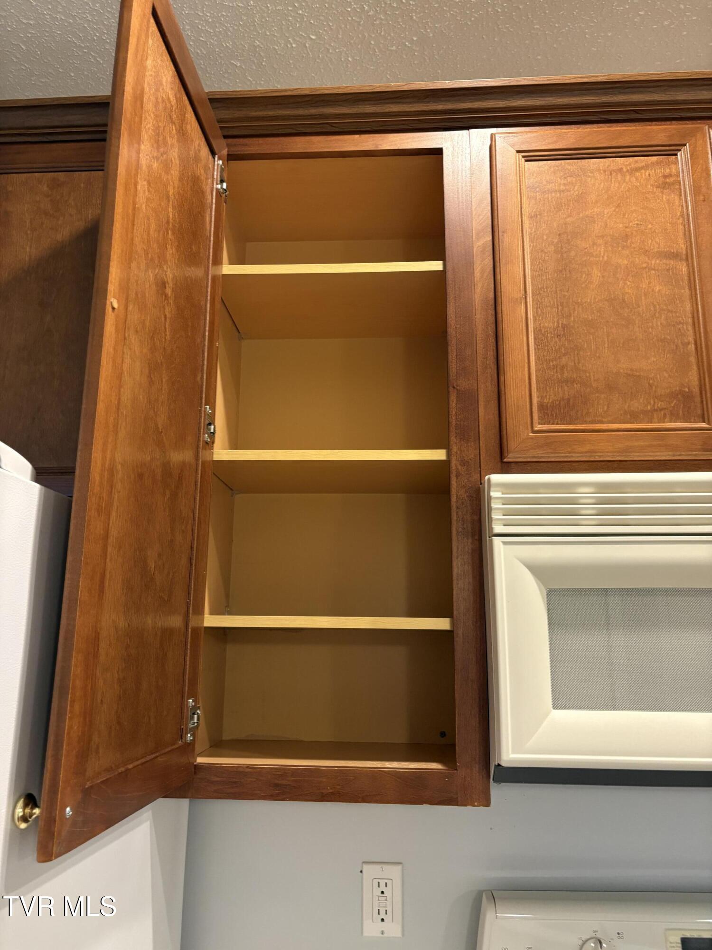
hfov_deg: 53.1
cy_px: 475
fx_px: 713
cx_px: 356
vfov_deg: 67.3
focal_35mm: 26
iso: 250
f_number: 1.6
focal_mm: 5.96
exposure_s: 1/60
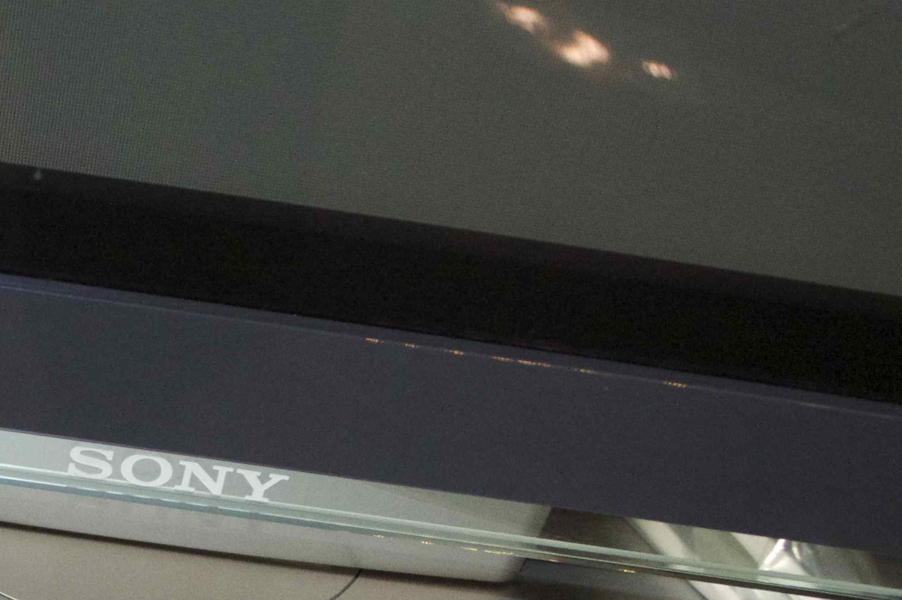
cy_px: 567
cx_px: 2
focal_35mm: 82
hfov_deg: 23.7
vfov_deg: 16.4
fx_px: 2053
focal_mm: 18
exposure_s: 1/60
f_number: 3.5
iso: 3200
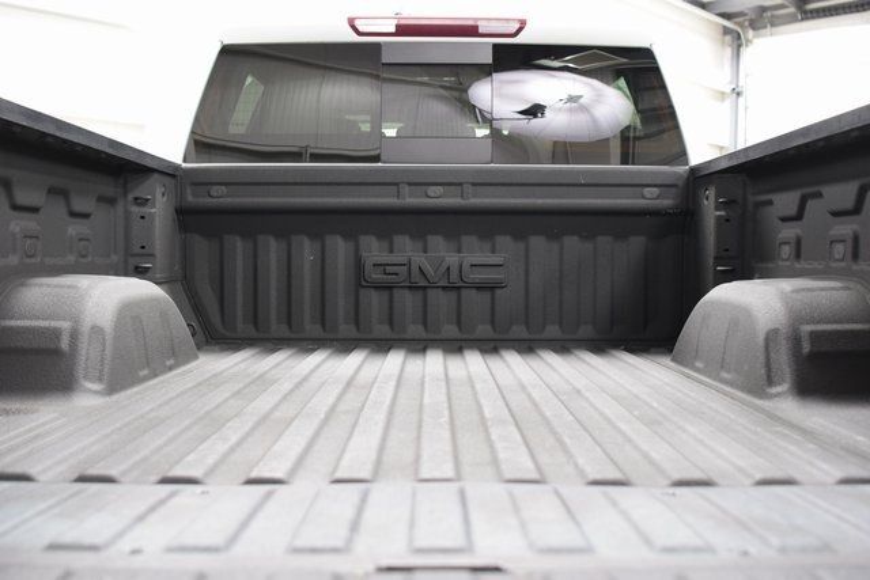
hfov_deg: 53.1
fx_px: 870
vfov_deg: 36.9
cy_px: 290
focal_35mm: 36
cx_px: 435
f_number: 2.8
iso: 1600
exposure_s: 1/40
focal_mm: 24
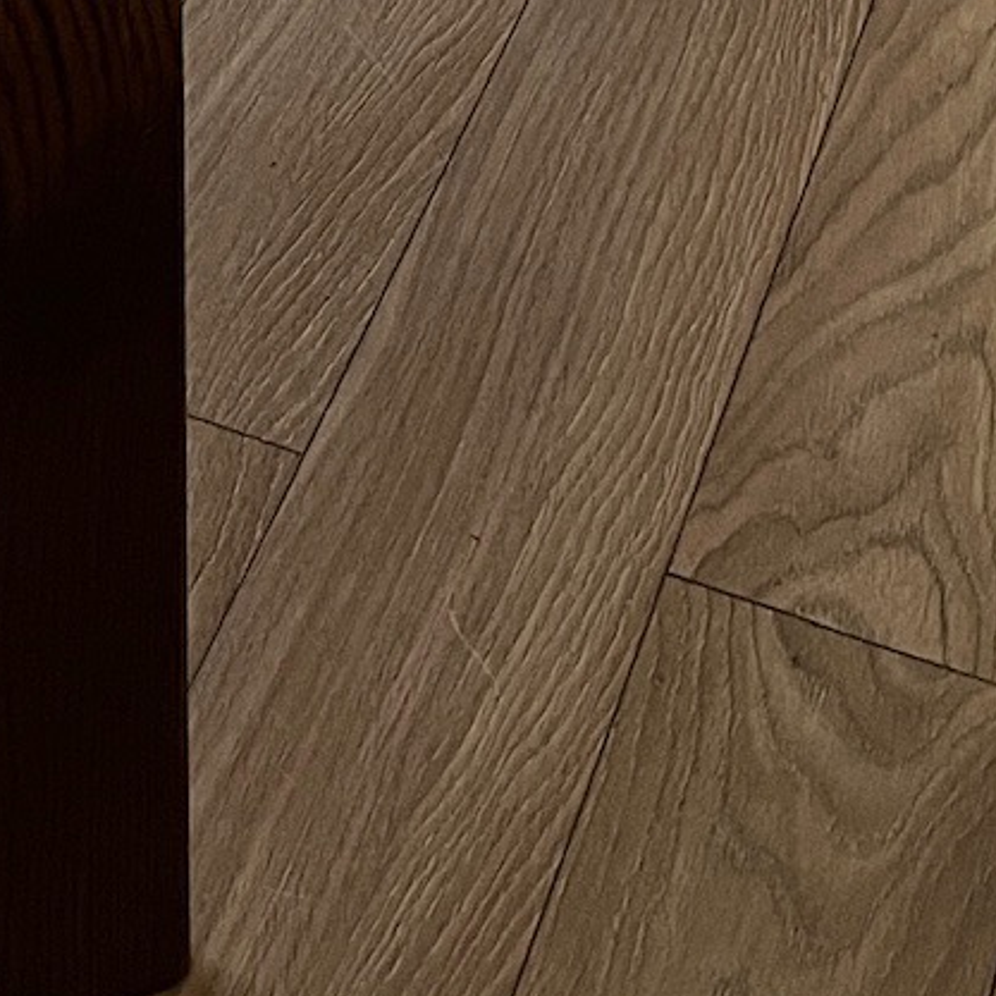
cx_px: -413
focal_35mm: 113
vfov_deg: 13.6
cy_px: -881
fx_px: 3678
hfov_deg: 14.6
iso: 200
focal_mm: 5.1
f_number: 1.6
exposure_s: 1/60
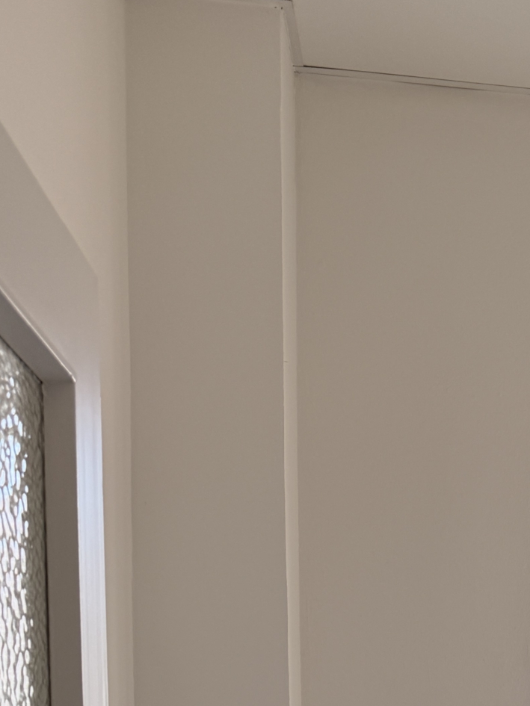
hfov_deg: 20.9
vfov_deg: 26.0
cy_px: 887
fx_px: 1327
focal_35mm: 65
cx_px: 650
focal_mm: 6.76
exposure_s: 1/188
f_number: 1.78
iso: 100
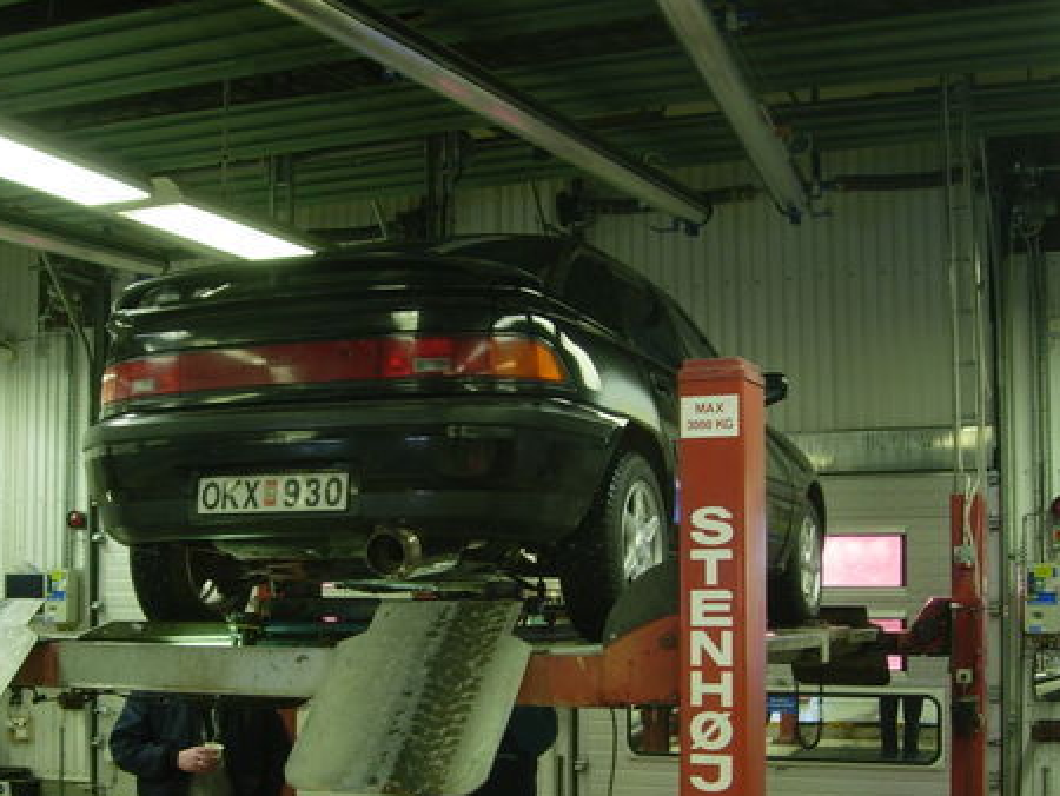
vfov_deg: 26.9
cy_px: 544
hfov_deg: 35.4
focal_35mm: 54
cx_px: 405
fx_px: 1654
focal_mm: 7.8
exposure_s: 1/23.2
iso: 79
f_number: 2.8
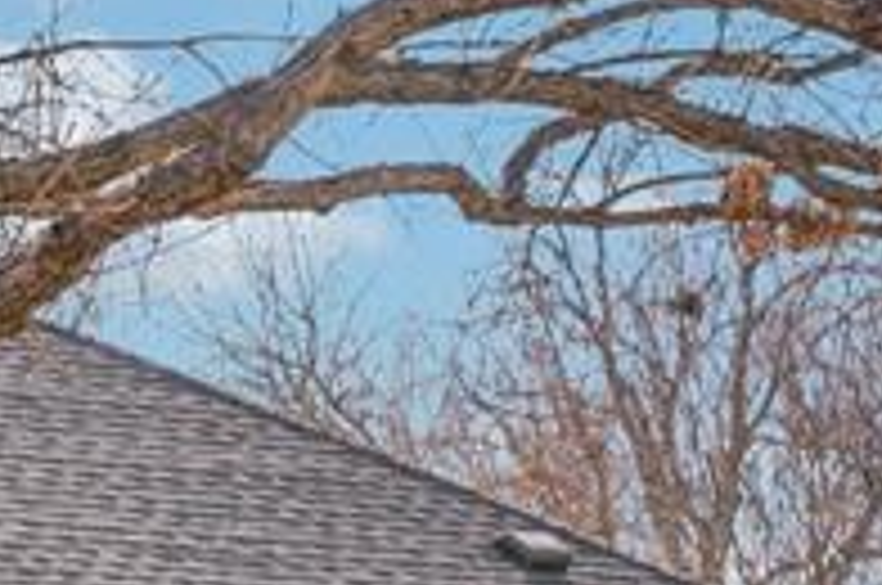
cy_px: 832
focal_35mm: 178
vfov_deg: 7.6
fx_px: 4354
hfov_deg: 10.9
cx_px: -621
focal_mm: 34
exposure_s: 1/100
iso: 100
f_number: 8
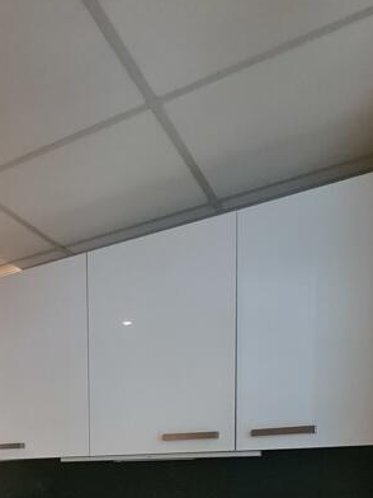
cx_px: 14
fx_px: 488
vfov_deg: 44.7
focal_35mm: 34
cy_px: 511
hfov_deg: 38.0
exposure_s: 1/25
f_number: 2.2
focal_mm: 2.2
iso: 800
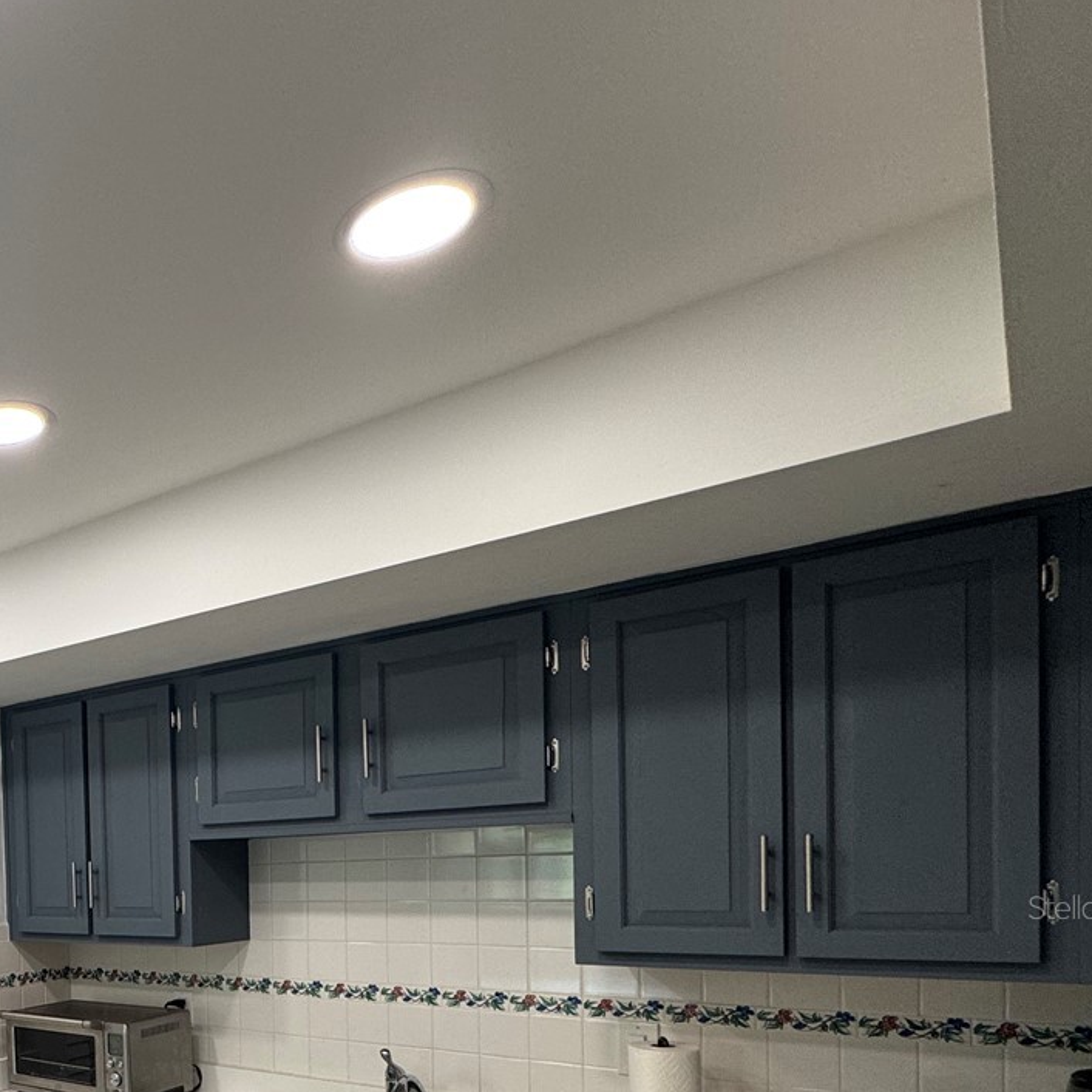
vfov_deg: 52.7
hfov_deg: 45.6
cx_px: -62
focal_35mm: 28
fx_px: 999
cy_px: 907
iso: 125
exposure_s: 1/120
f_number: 2.2
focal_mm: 2.22
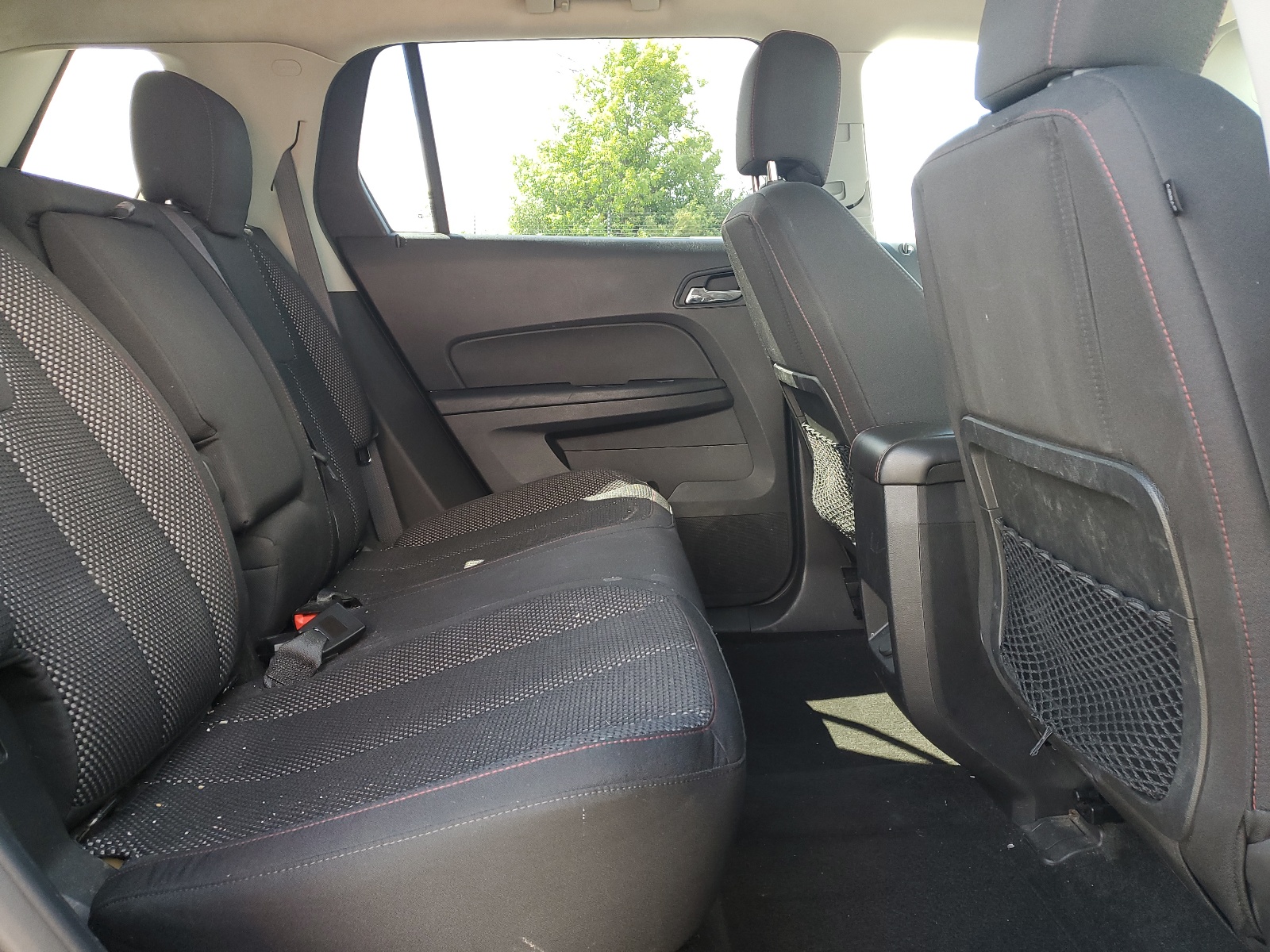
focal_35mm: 26
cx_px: 635
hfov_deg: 67.3
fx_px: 954
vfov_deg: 53.1
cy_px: 476
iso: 72
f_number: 1.5
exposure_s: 1/120
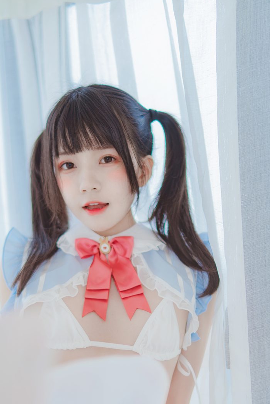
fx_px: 967
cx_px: 120
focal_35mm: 86
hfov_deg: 15.9
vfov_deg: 23.2
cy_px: 338
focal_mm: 50
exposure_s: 1/200
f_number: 1.4
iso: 100
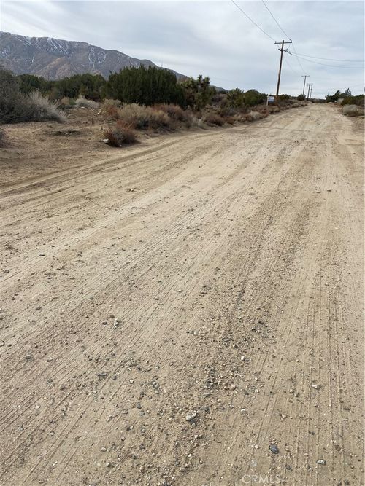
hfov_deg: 53.0
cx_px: 182
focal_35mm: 26
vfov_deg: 67.3
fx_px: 366
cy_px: 243
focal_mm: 4.25
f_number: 1.8
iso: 32
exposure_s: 1/3311
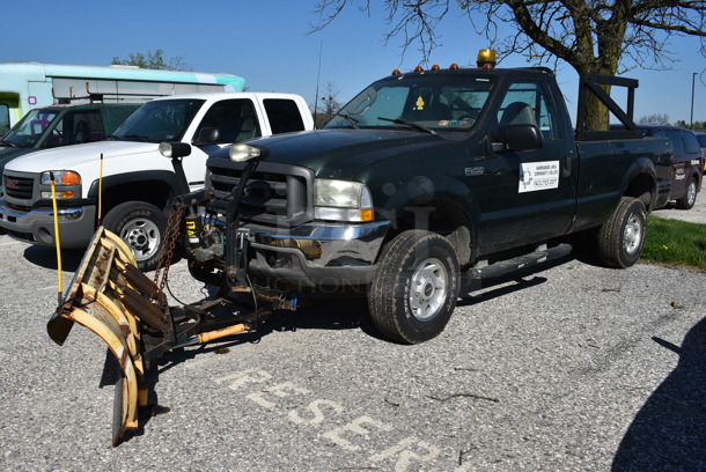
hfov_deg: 61.9
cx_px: 353
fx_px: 589
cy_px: 236
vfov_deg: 43.7
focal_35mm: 30
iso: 100
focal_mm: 20
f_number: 10
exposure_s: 1/400
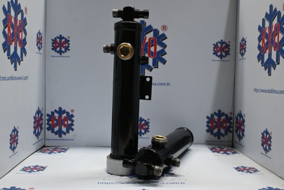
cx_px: 142
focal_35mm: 39
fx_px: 308
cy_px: 95
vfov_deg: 34.2
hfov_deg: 49.6
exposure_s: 1/125
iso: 1100
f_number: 4.5
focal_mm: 26
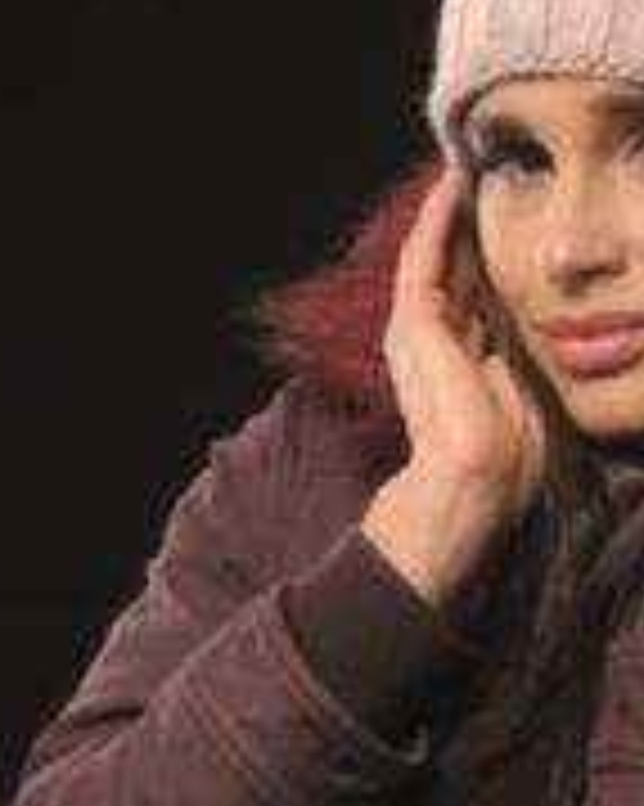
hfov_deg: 8.1
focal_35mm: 189
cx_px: 610
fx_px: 4507
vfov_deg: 10.1
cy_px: 896
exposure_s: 1/160
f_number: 8
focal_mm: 60
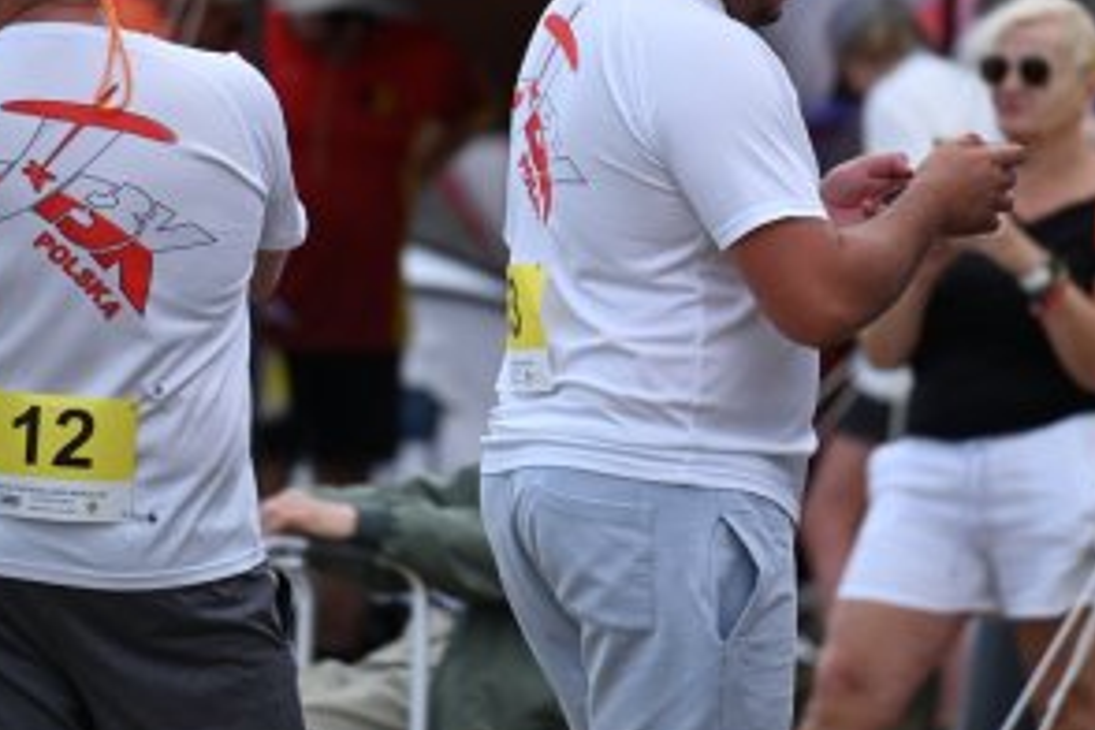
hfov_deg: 3.1
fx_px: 20560
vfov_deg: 2.0
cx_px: 631
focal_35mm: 676
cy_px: 272
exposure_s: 1/800
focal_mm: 400
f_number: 6.3
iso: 320
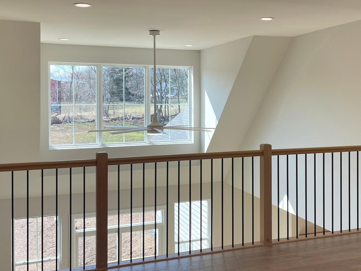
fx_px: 438
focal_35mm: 42
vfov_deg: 34.2
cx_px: 211
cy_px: 110
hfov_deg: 44.6
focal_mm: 4.2
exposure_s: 1/332
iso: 32
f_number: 1.6
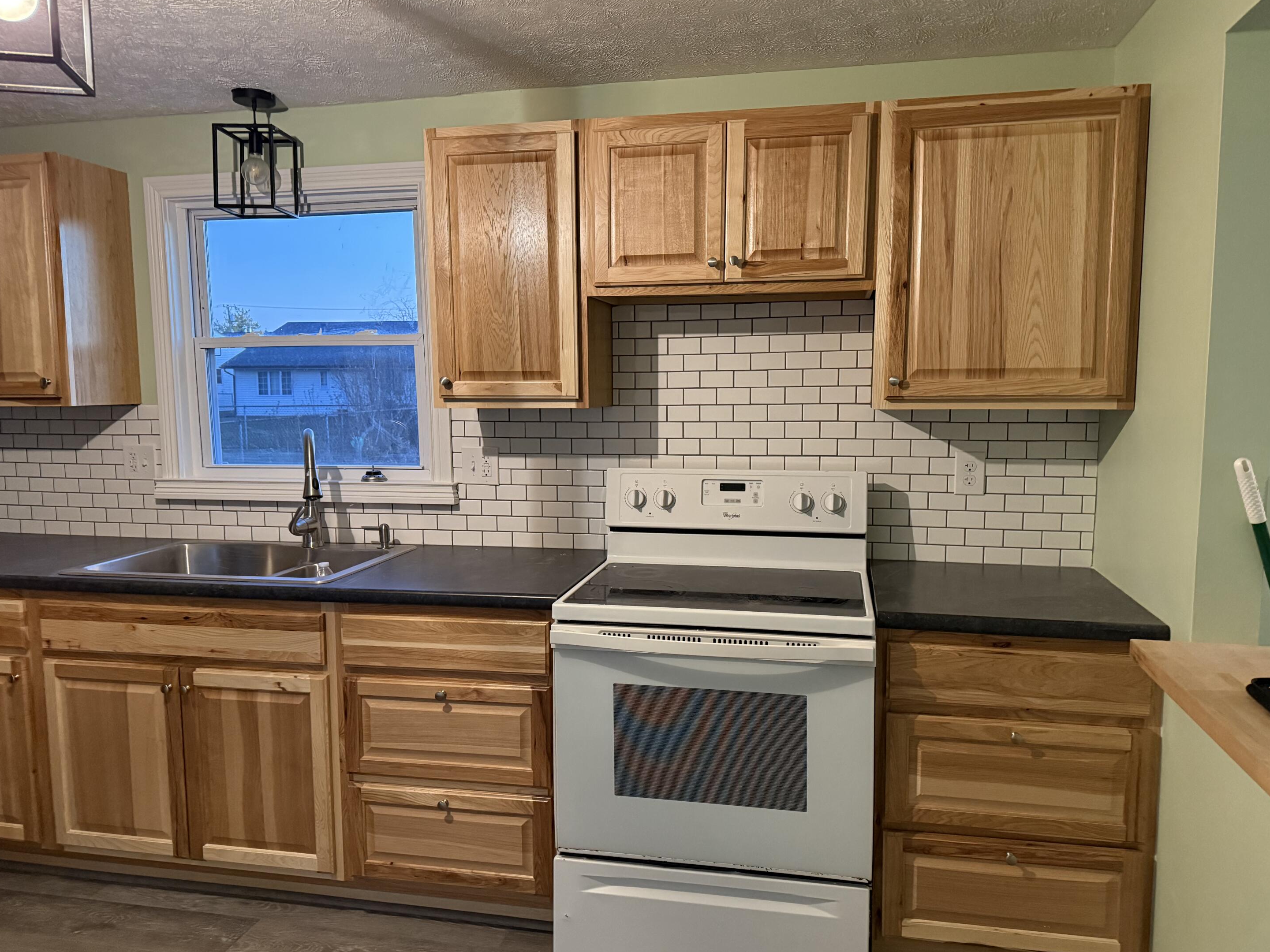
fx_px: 917
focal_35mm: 25
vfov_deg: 54.9
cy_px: 483
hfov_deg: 69.4
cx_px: 645
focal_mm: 6.76
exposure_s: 1/60
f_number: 1.78
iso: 800
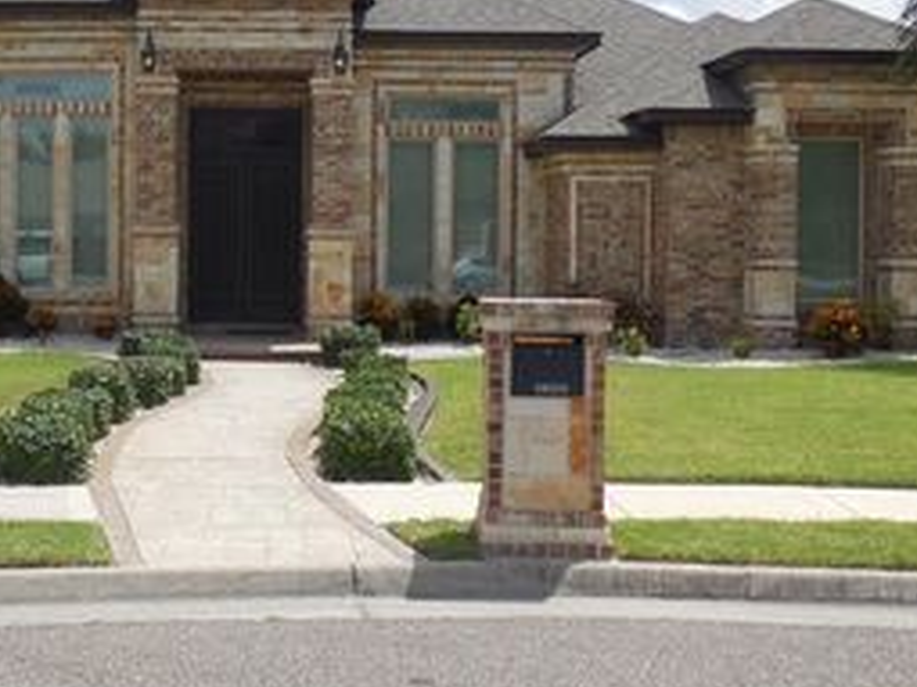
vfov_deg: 28.4
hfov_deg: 36.4
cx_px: 205
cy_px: 264
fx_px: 1350
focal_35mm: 51
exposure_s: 1/1600
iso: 125
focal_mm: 4.6
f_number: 3.5
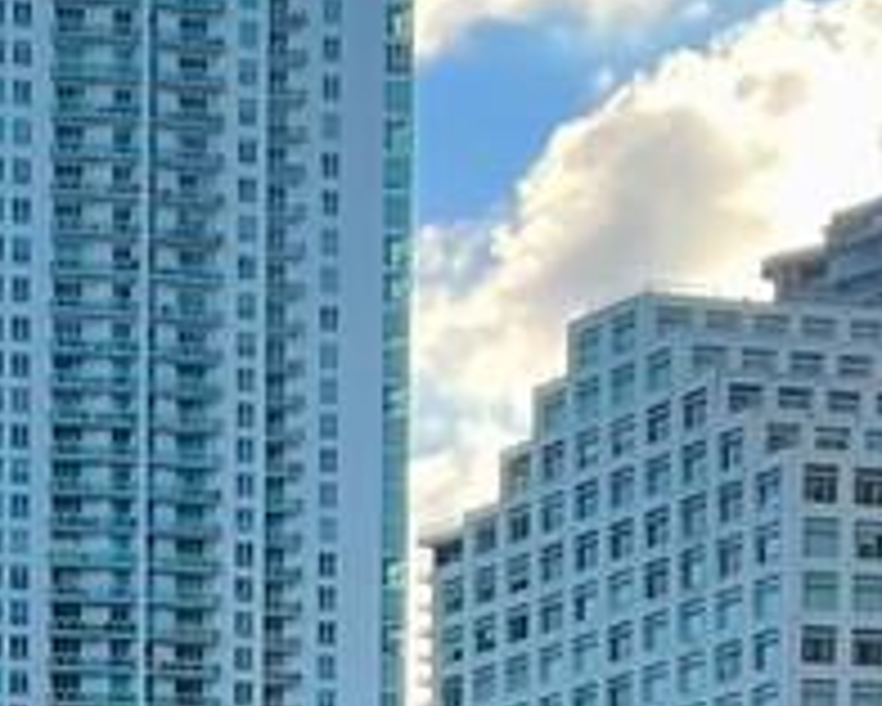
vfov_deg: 6.9
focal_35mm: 207
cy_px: 1988
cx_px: -1130
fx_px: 5406
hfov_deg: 8.6
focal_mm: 4.2
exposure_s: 1/1715
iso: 32
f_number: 1.6
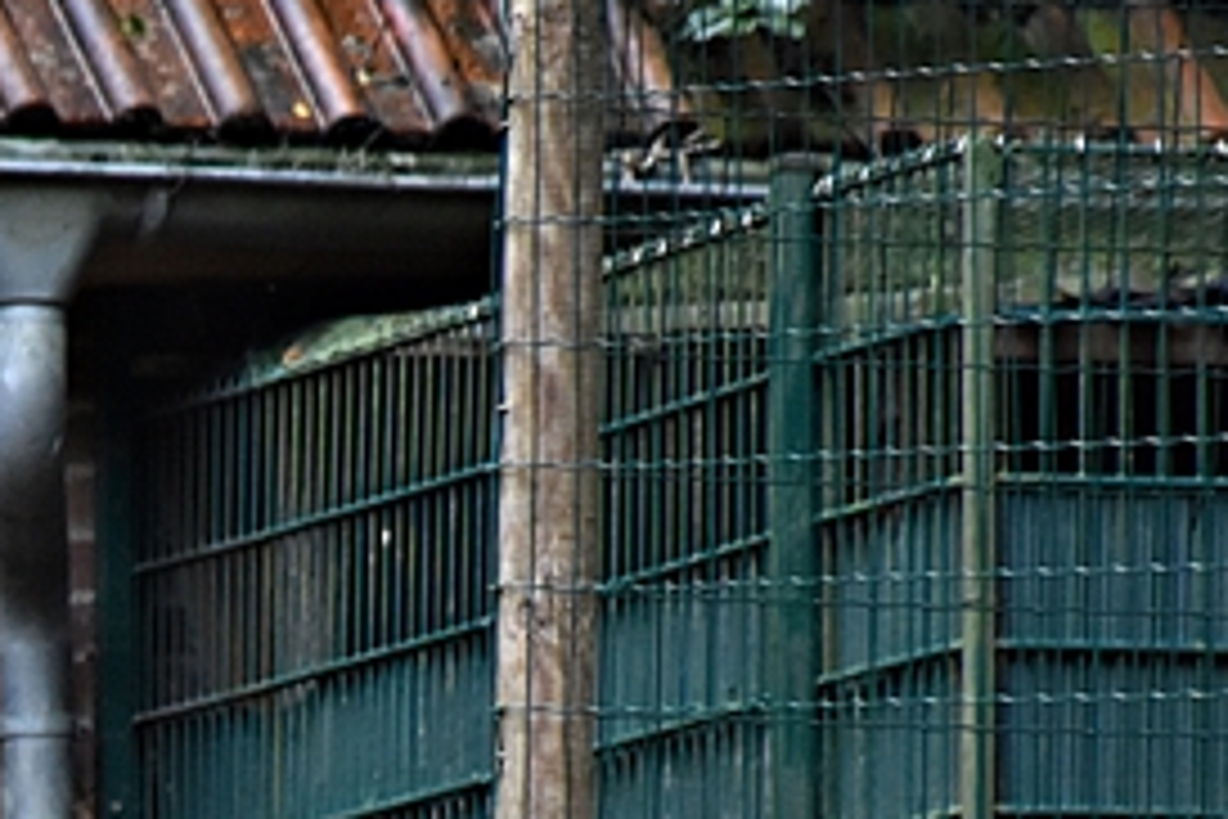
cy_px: 1069
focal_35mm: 787
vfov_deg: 1.7
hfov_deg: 2.6
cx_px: -751
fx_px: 26843
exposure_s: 1/500
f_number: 5.6
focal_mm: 140
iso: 2000
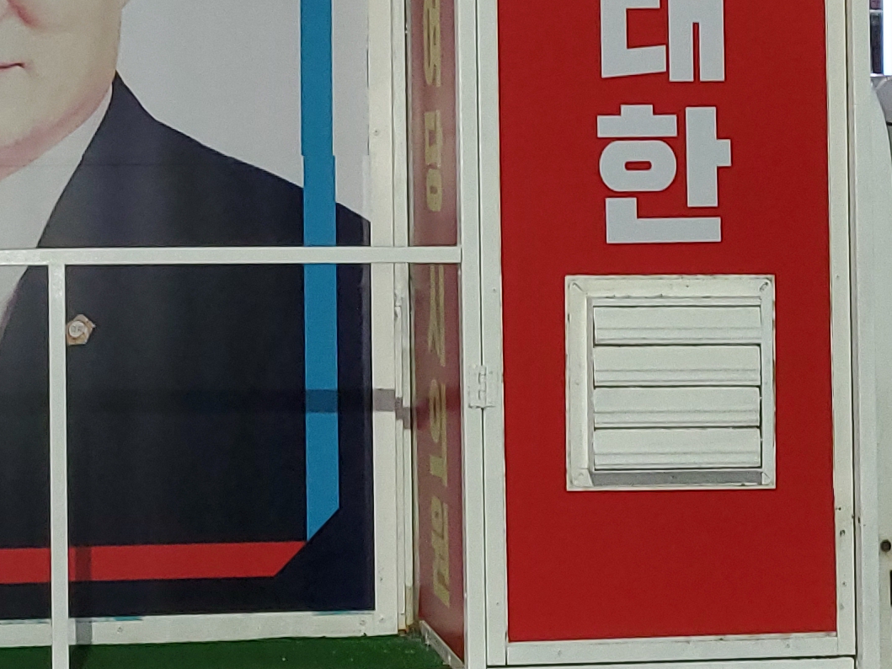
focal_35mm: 99
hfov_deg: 19.6
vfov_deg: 14.8
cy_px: 51
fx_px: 2551
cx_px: 147
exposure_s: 1/10
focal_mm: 4.25
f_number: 1.8
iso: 160
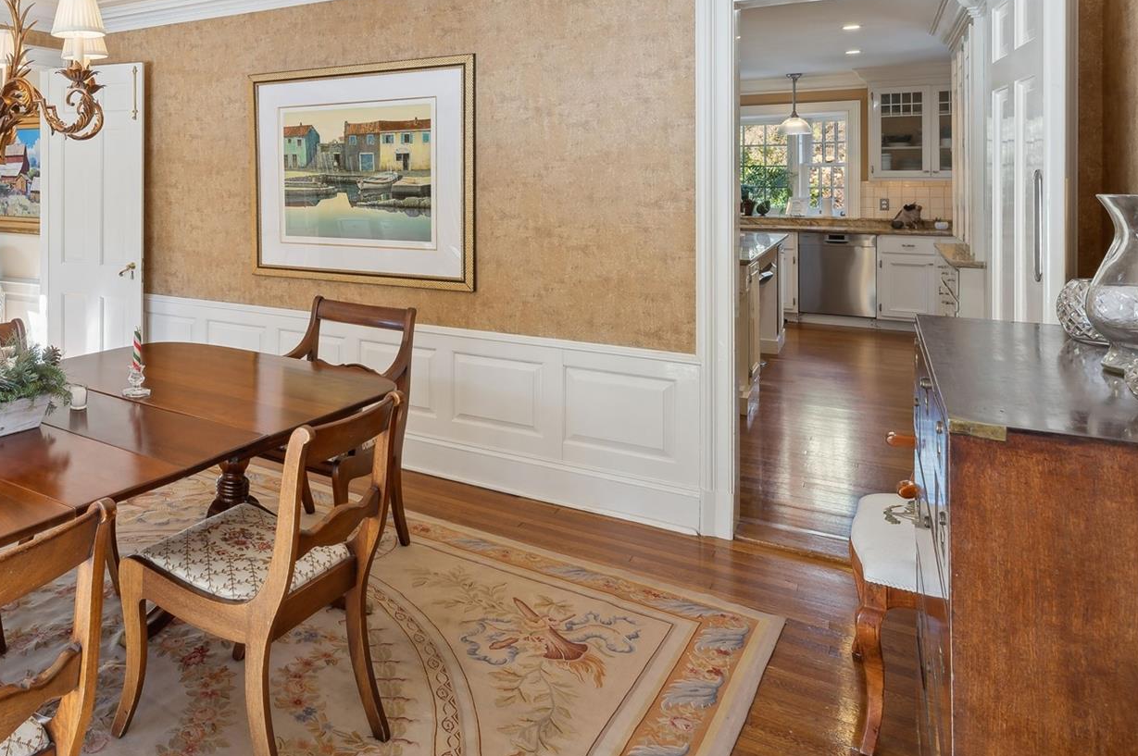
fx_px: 816
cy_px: 222
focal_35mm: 26
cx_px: 230
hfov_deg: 63.8
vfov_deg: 48.5
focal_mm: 15.5
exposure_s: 1/13
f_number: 11
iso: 200
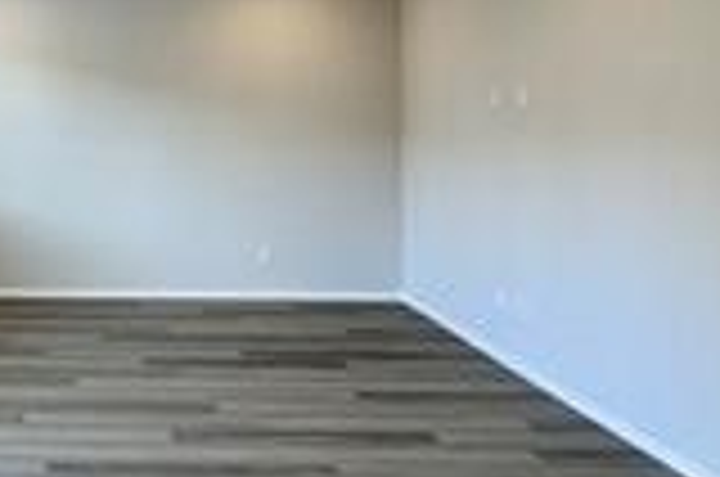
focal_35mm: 41
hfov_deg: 44.1
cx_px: 99
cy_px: 101
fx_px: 818
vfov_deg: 31.7
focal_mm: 2.22
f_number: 2.2
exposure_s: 1/120
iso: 64
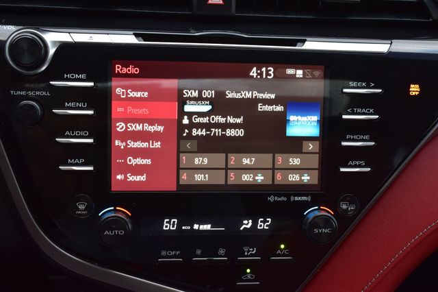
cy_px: 146
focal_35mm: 48
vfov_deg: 28.0
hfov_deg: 41.1
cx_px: 219
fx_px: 584
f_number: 6.3
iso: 720
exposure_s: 1/15
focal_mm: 32
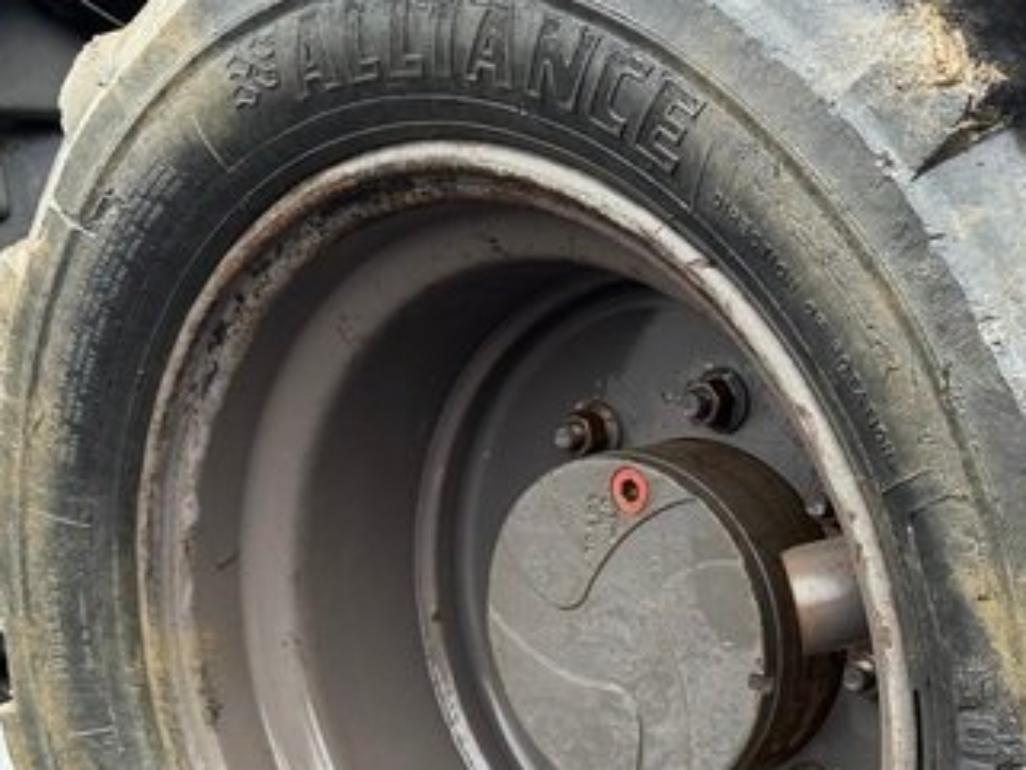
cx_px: 837
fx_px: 1660
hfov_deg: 33.2
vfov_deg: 25.6
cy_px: 631
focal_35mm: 56
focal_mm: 6.76
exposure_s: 1/68
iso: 200
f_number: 1.78
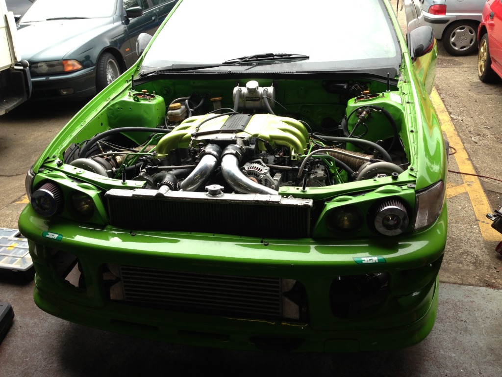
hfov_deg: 55.4
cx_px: 251
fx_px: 479
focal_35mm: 33
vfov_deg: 42.9
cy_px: 188
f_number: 2.4
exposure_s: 1/244
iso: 64
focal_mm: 4.1
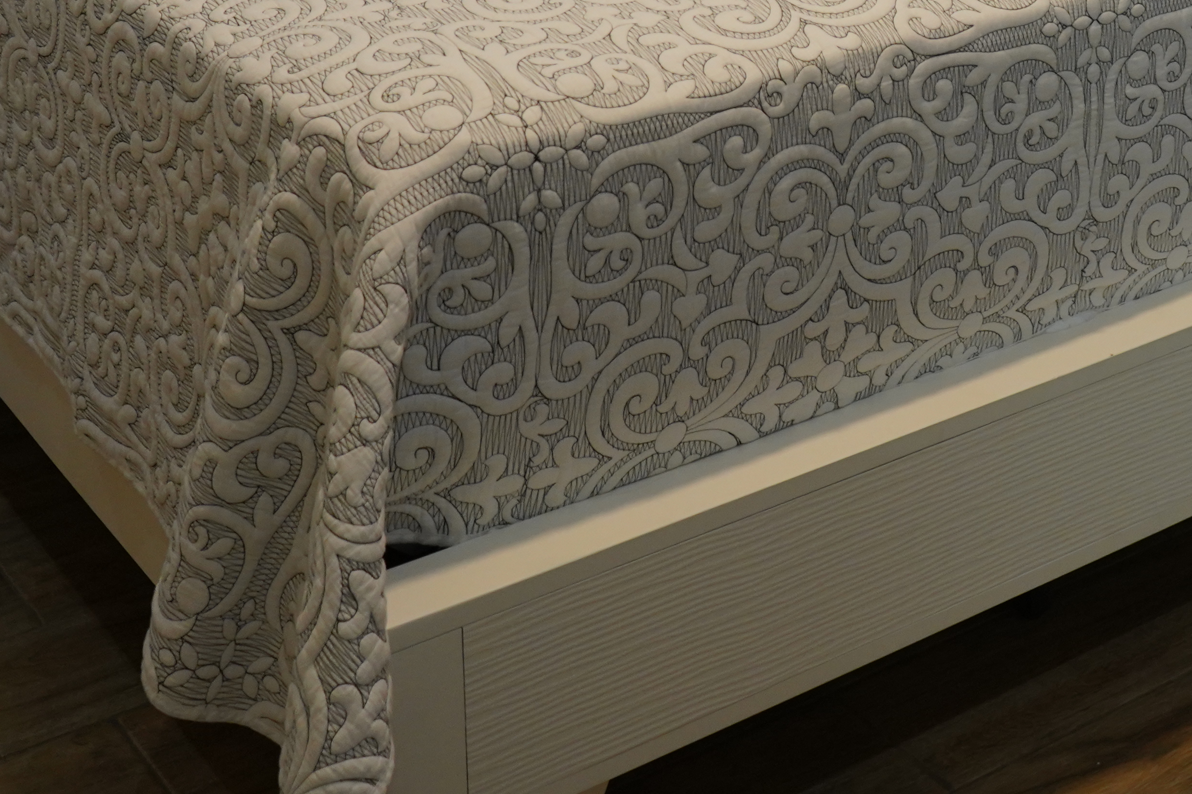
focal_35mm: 68
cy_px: -95
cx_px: 950
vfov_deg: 19.1
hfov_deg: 29.0
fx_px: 2251
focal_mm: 28
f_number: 3.5
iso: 1600
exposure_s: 1/160
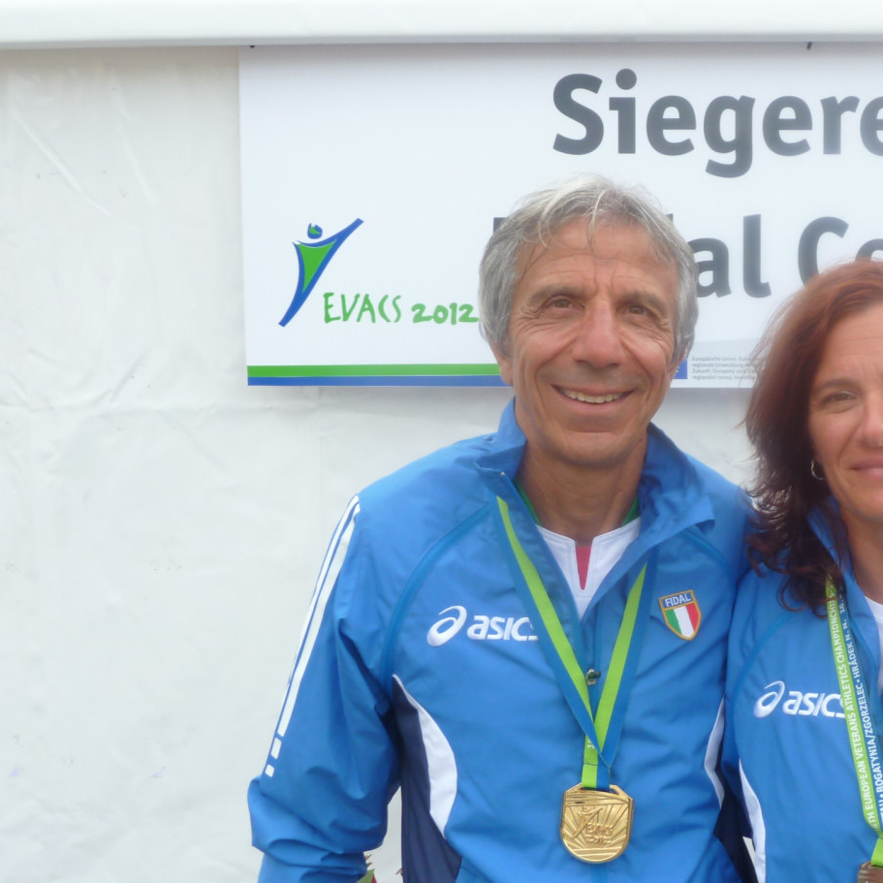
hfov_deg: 35.9
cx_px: 747
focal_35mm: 45
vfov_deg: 37.5
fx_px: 1299
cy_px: 506
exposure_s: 1/200
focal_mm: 4.7
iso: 80
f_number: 4
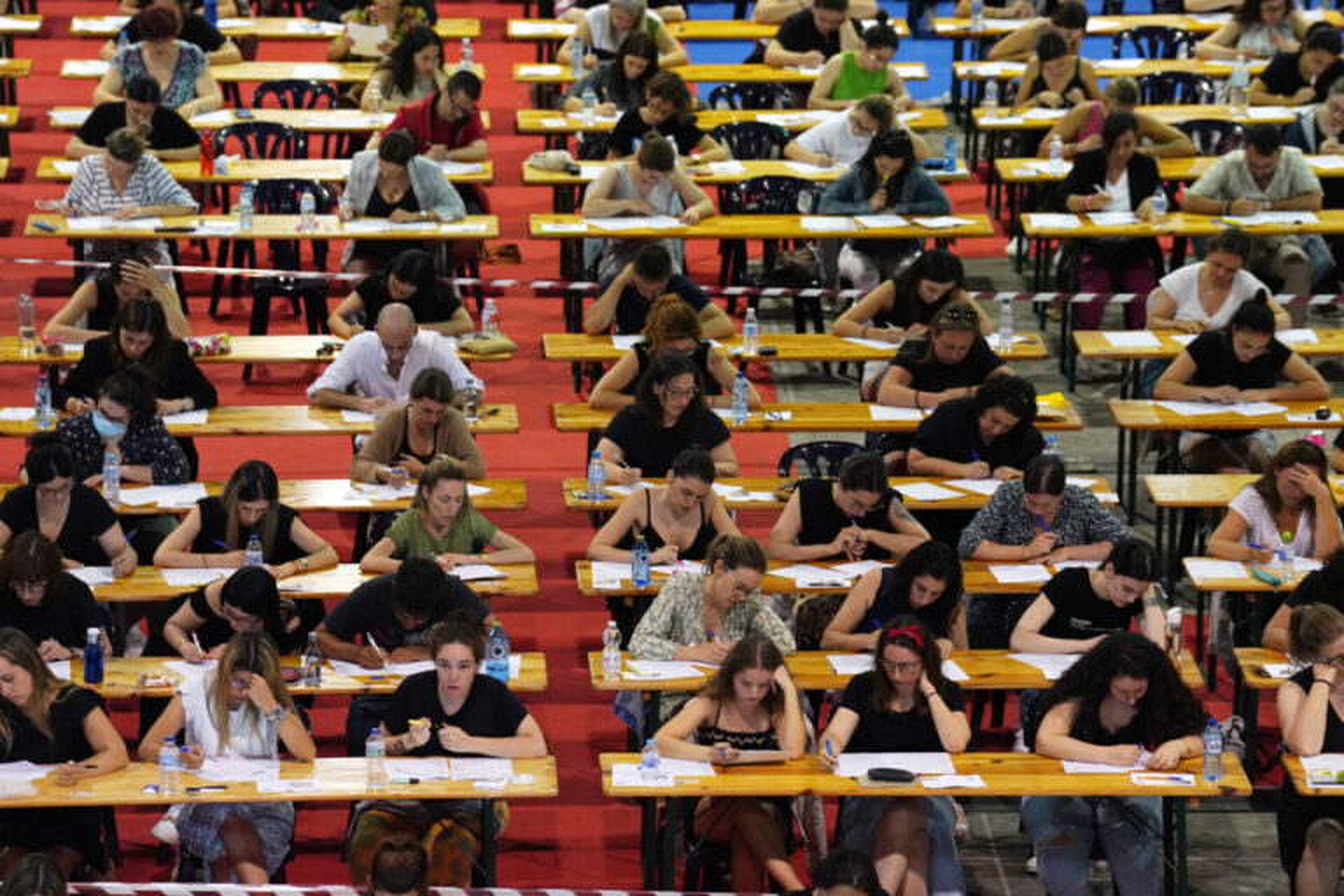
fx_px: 7466
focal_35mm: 200
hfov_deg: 10.3
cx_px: 672
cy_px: 448
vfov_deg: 6.9
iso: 2500
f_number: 5.6
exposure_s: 1/125
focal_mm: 200
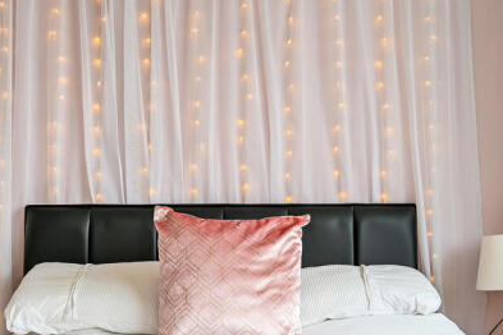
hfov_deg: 39.6
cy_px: 215
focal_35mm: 50
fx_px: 699
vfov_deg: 26.9
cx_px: 241
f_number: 7.1
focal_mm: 30
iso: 400
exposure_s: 1/40
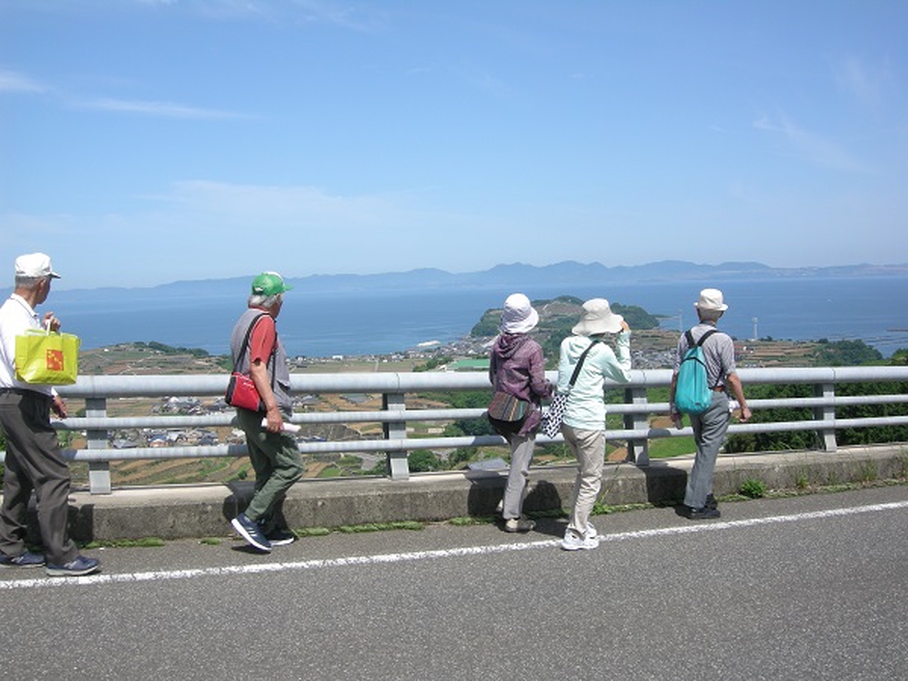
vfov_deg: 39.7
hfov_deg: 51.4
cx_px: 454
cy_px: 340
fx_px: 944
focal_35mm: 36
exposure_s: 1/263
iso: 64
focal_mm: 7.5
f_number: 6.1
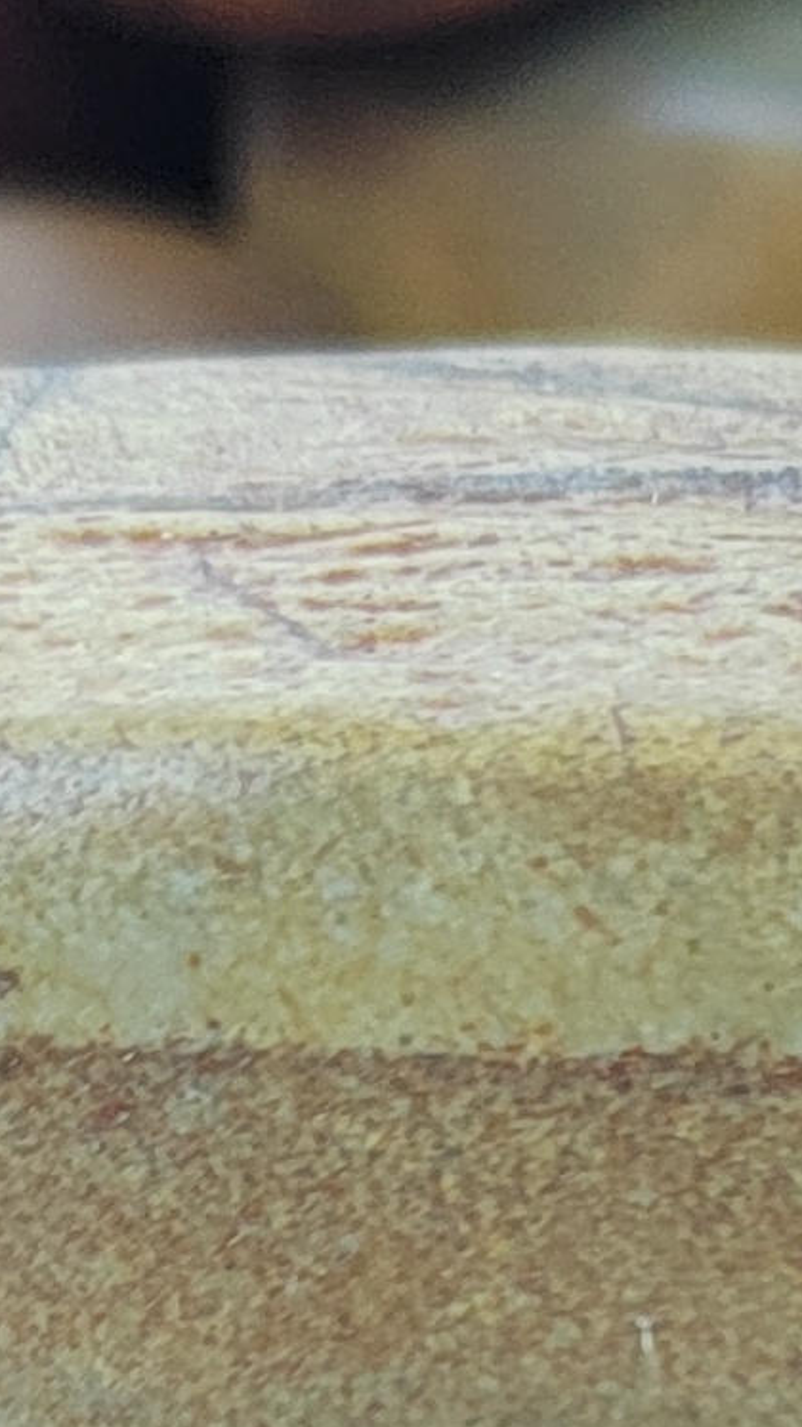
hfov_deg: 9.1
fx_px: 4954
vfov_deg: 14.9
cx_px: 1016
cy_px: 2321
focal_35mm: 131
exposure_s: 1/100
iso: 638
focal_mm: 5.52
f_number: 1.9
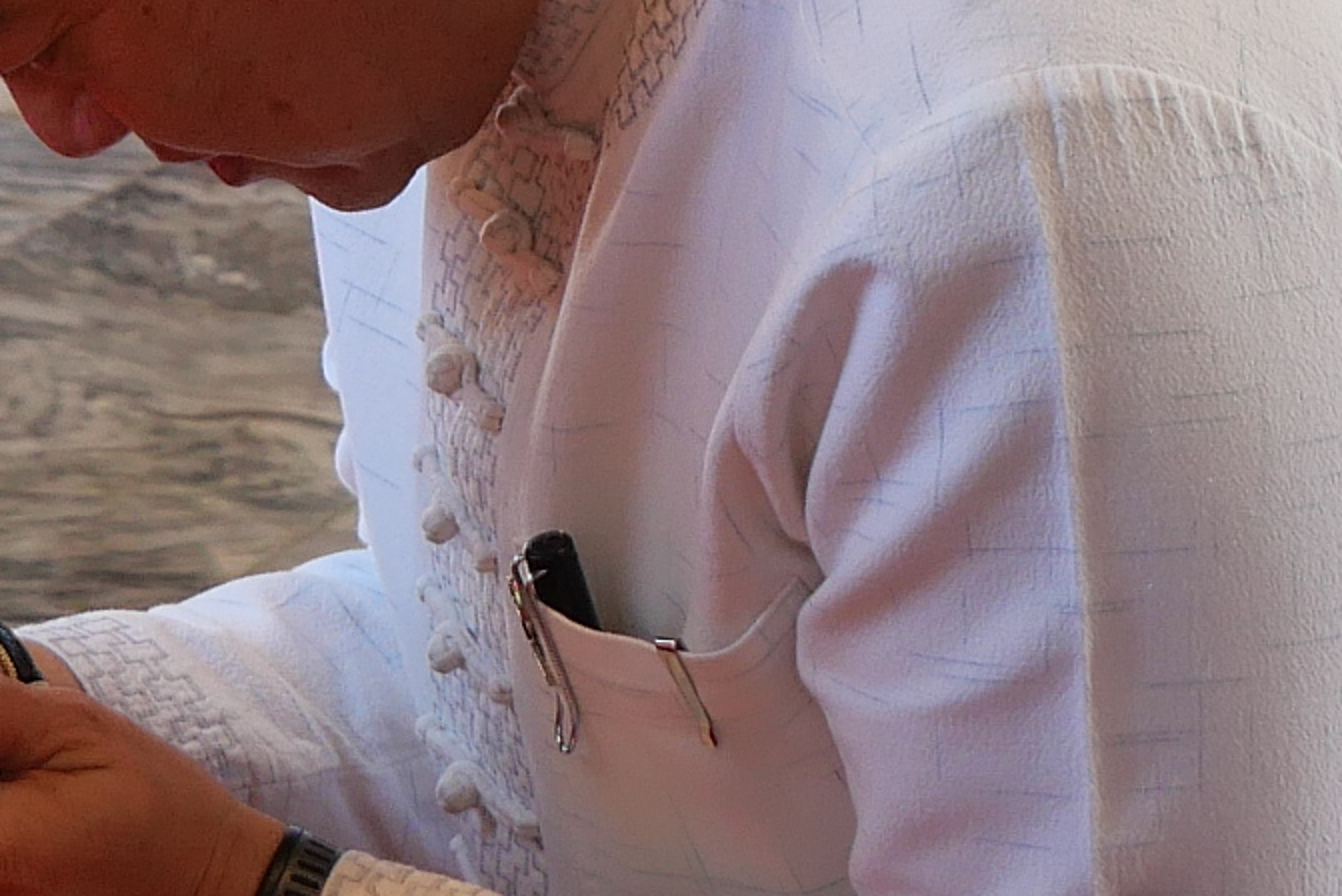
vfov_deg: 5.5
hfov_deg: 8.2
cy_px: -134
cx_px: 146
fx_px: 9286
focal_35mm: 249
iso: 200
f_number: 4.2
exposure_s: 1/20
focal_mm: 22
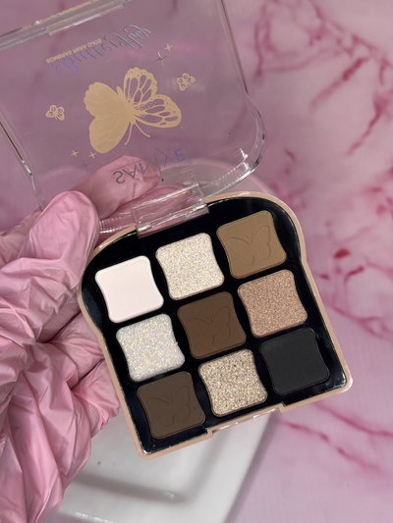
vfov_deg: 39.6
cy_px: 262
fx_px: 726
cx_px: 196
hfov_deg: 30.3
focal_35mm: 48
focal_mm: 6.76
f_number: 1.78
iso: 80
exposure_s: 1/100
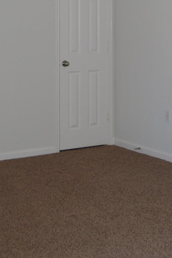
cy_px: -27
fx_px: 603
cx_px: 70
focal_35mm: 84
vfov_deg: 22.8
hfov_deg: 16.2
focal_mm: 24
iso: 720
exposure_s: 1/60
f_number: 4
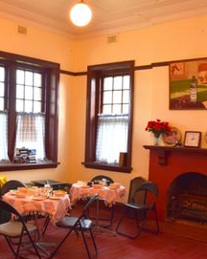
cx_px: 60
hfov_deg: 33.6
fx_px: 338
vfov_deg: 42.0
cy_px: 145
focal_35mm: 44
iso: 400
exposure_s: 1/20
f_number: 6.3
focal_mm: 18
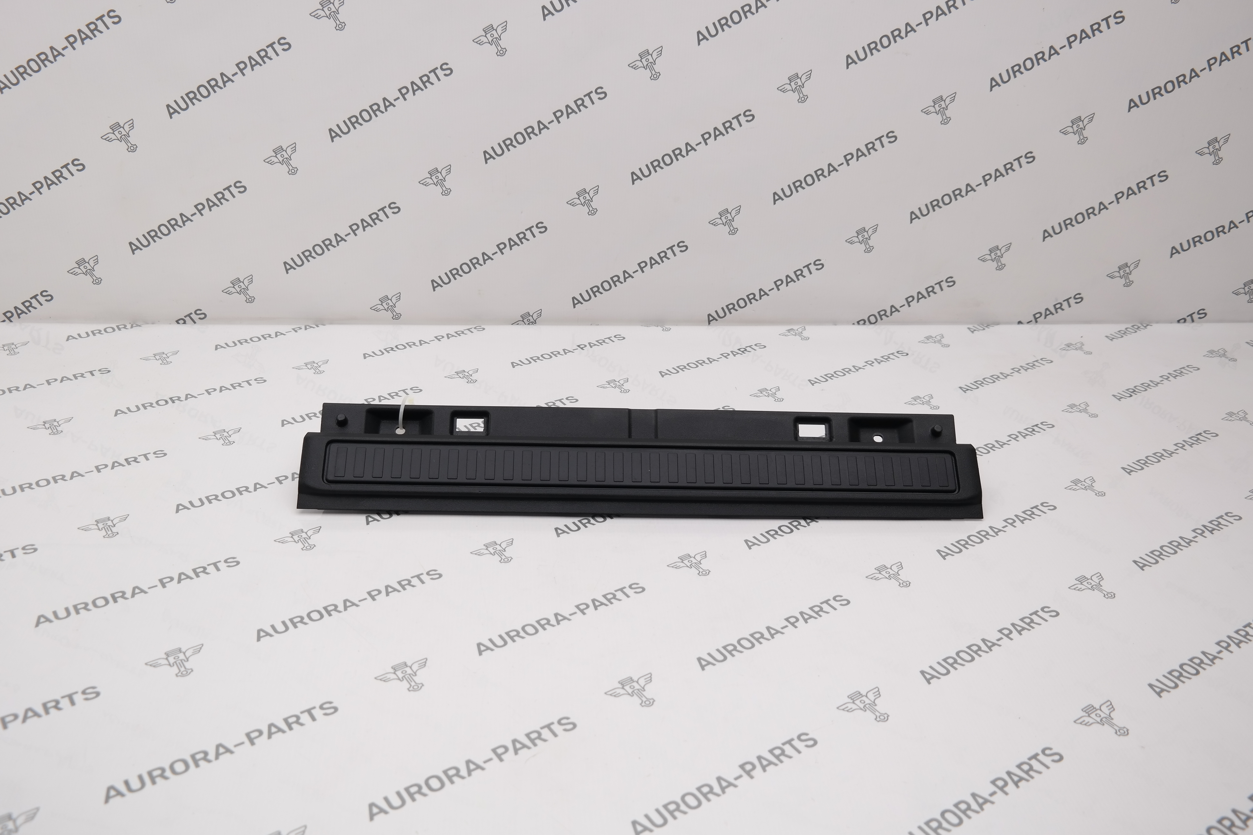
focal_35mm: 30
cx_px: 626
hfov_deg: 61.9
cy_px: 418
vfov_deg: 43.6
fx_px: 1044
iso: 100
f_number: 4
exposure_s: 1/100
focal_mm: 20
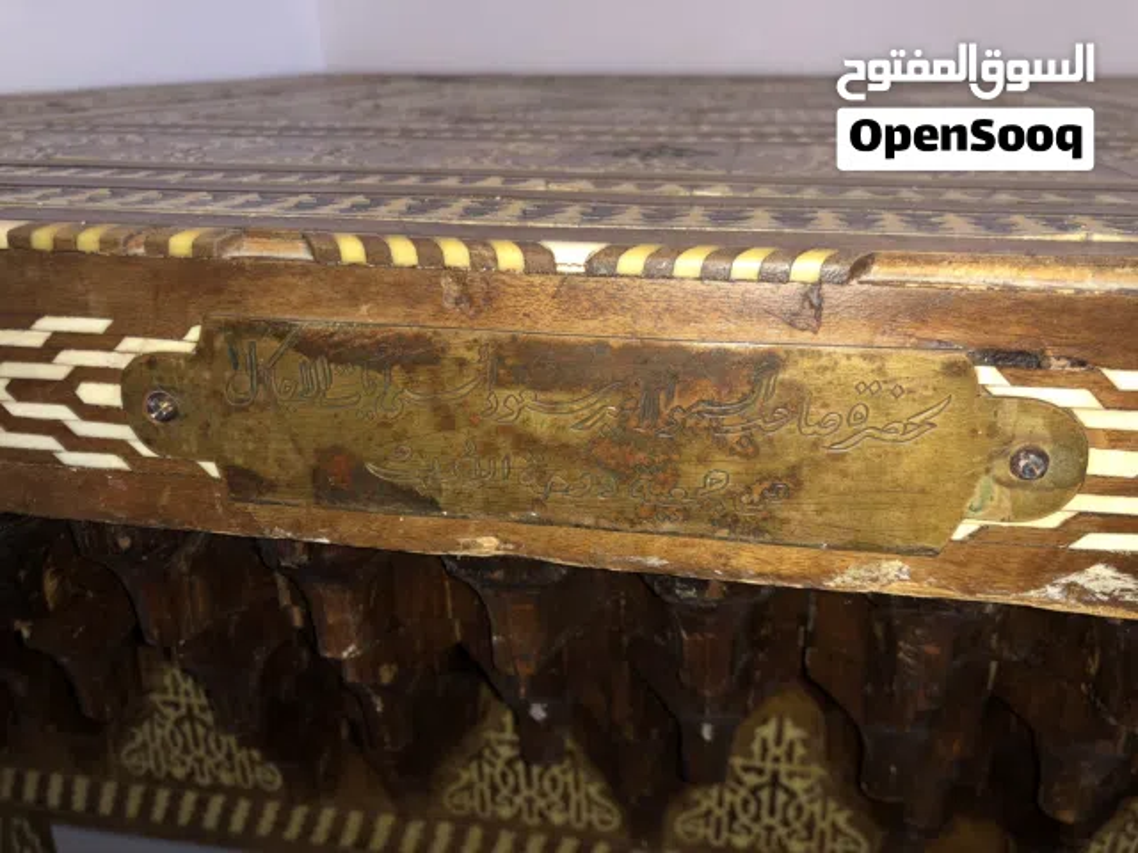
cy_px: 426
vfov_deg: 49.7
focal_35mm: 28
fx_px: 920
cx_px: 569
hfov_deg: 63.4
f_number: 1.8
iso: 20
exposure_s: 1/4
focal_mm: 4
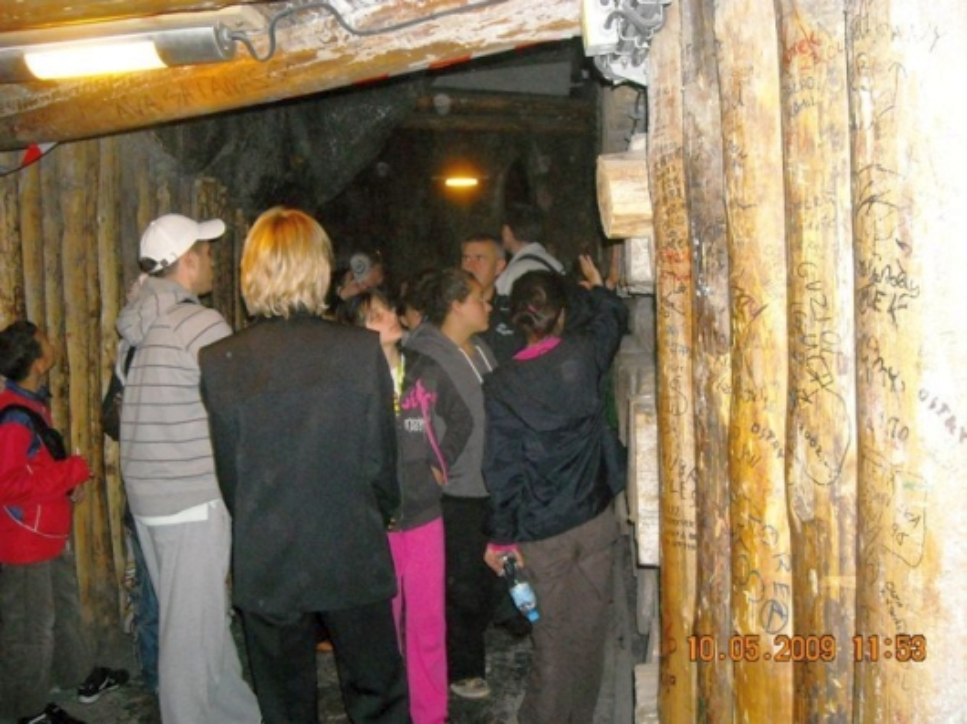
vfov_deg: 40.7
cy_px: 362
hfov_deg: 52.6
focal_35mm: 35
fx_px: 977
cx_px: 484
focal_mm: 5.7
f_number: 2.8
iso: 400
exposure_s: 1/60
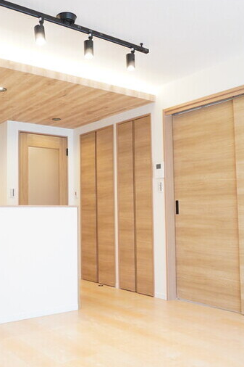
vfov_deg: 51.9
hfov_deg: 35.6
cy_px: 185
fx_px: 376
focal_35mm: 37
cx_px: 81
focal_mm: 16
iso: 1000
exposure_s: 1/80
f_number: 3.5
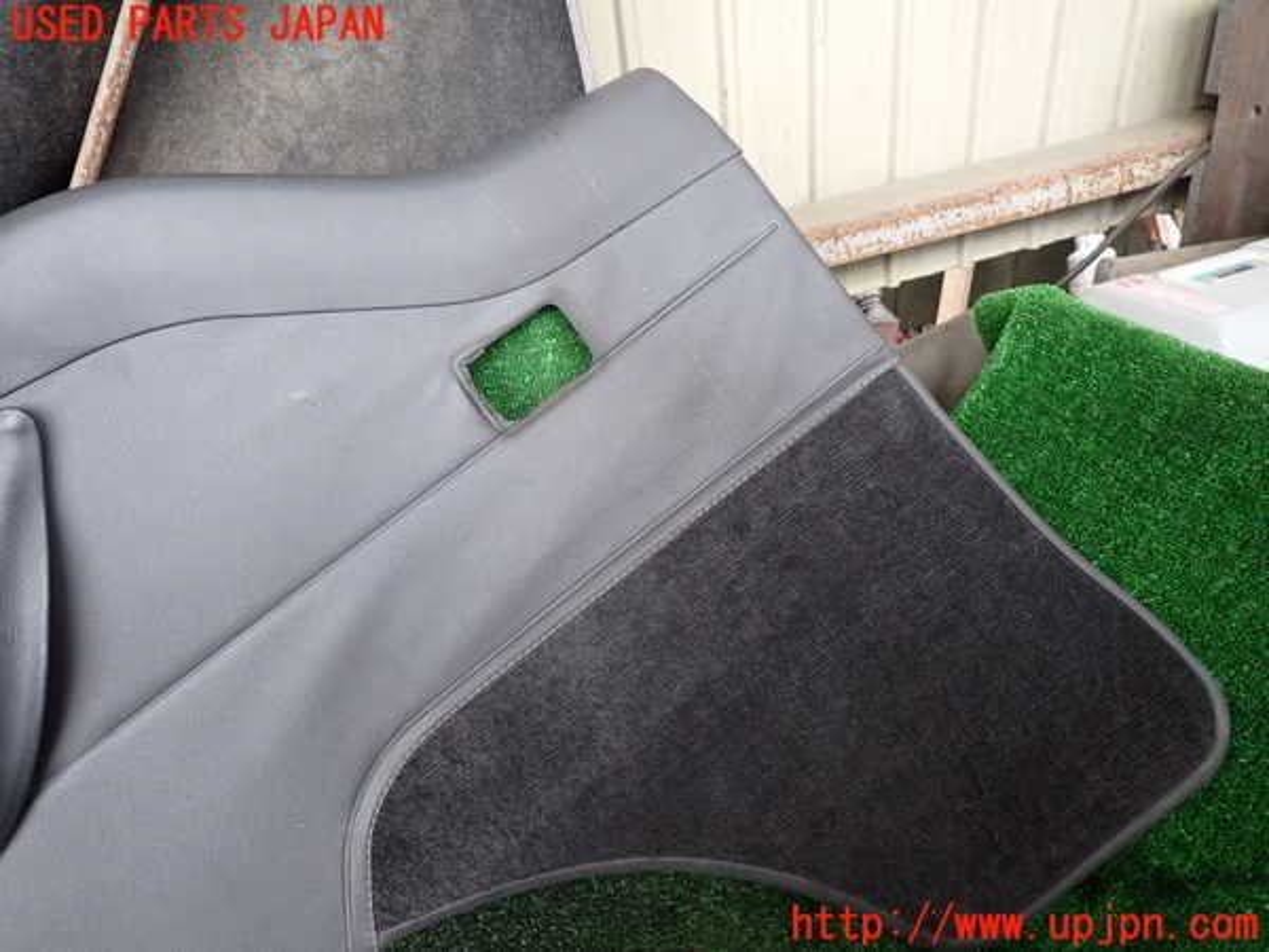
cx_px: 634
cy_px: 476
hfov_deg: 69.4
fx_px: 916
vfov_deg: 54.9
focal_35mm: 25
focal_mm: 4.5
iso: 400
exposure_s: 1/30
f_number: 2
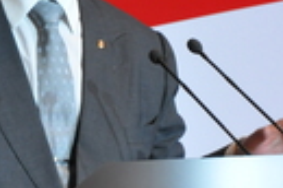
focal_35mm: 777
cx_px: 163
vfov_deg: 1.8
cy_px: 62
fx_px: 6097
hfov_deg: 2.7
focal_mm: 105
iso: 800
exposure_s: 1/60
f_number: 5.6
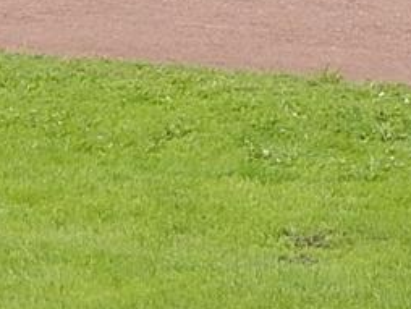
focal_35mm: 321
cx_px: 434
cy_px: -269
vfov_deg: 4.6
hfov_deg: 6.1
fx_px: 3815
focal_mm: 9.2
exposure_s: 1/160
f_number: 4.5
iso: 125
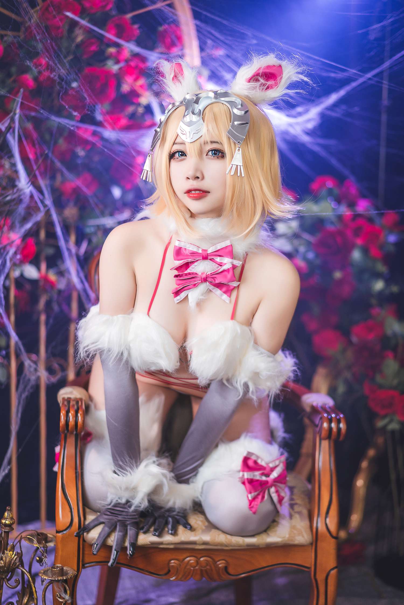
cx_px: 202
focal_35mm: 55
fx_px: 926
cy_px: 302
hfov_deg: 24.6
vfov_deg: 36.2
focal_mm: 55
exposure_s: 1/80
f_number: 1.8
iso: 200
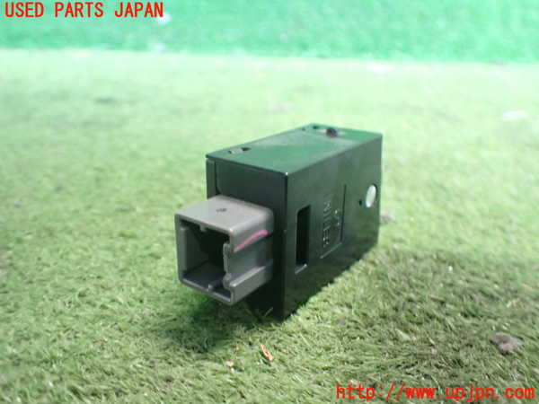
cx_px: 270
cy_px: 202
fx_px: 467
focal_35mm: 30
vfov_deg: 46.8
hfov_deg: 60.0
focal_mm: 5.4
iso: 800
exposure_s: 1/30
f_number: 2.3
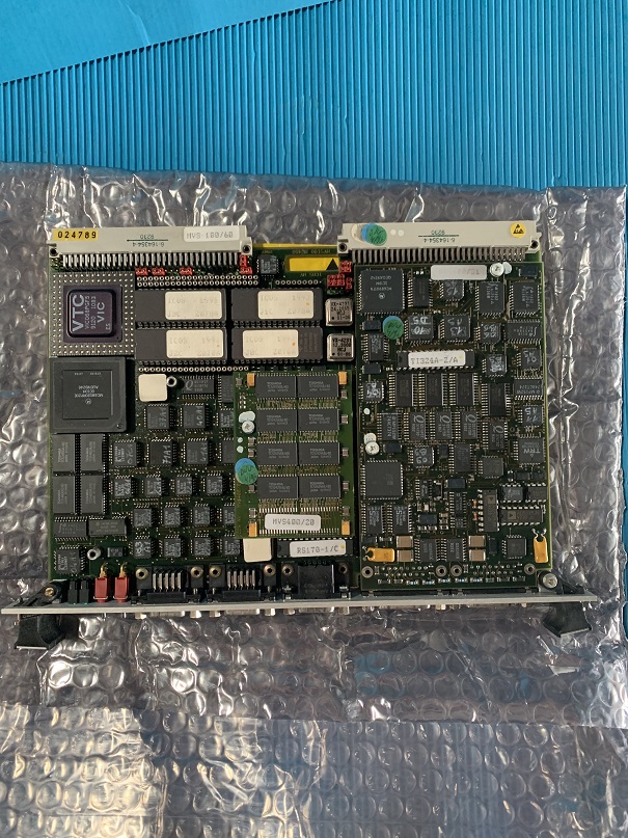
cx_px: 314
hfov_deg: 53.1
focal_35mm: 26
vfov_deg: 67.3
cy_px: 419
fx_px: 629
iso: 400
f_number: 1.8
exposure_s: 1/49
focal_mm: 4.25
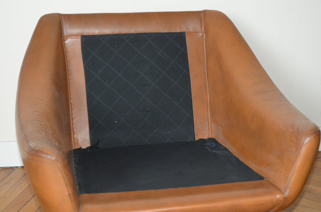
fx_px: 507
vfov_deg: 23.7
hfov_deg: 35.1
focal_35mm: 57
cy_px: 106
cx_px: 160
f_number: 6.3
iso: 2000
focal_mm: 38
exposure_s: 1/60
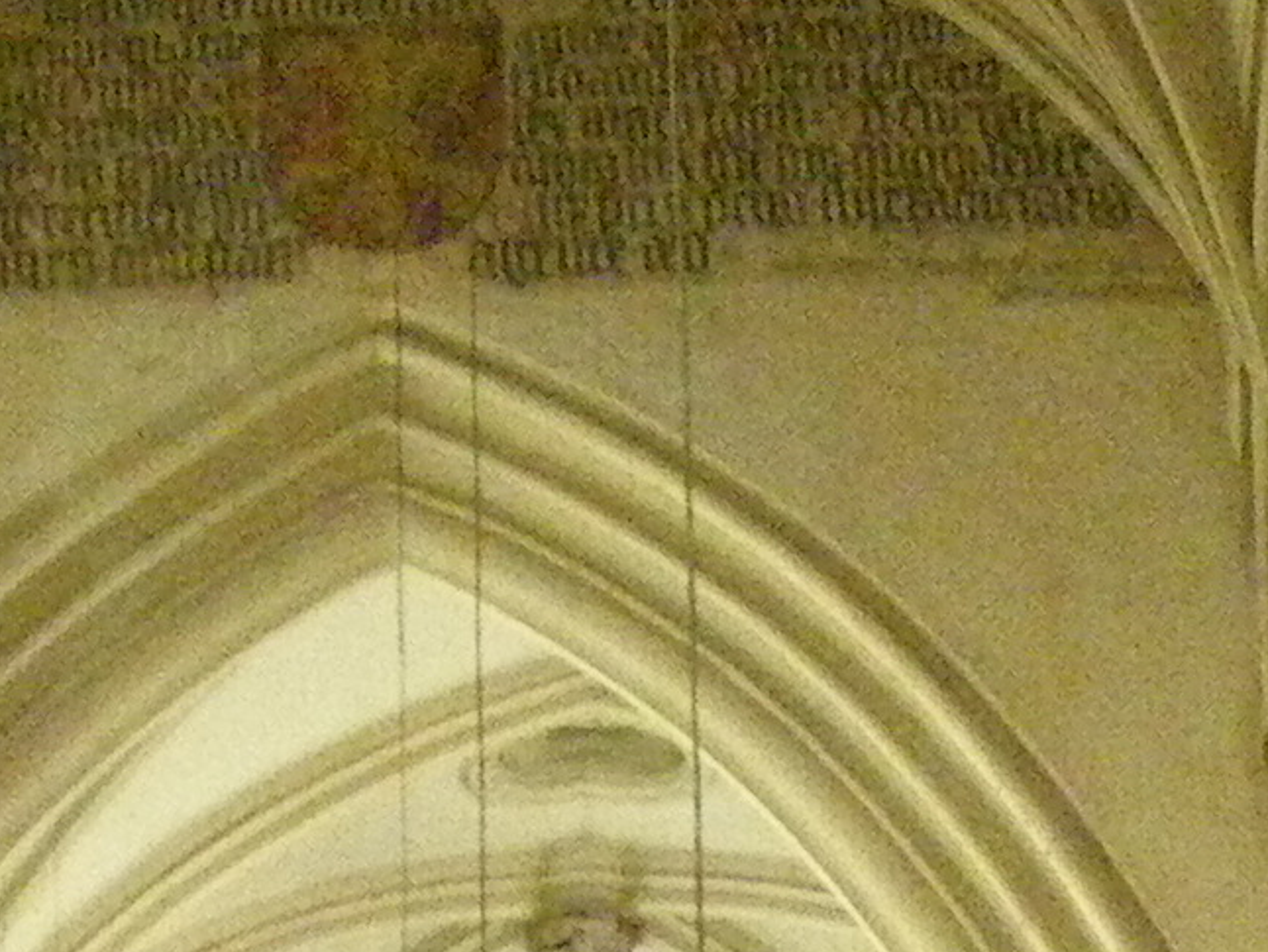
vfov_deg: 8.4
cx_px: 334
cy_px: 2499
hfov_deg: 12.5
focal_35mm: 158
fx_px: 5790
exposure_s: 1/50
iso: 800
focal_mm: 5
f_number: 3.5
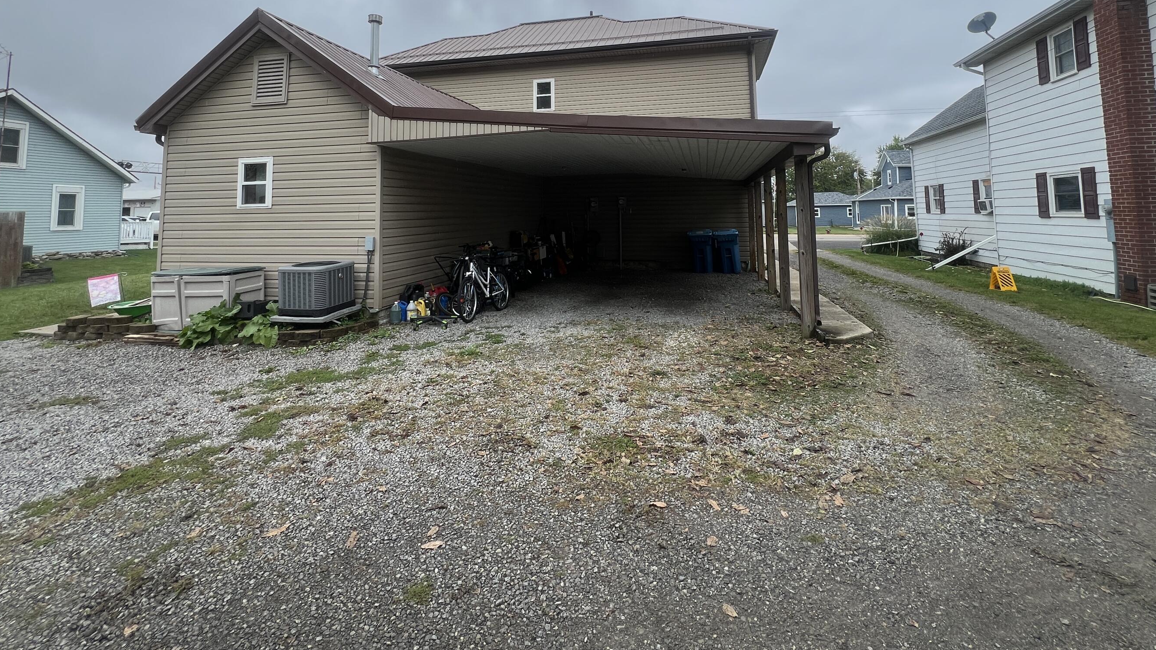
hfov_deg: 99.4
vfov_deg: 63.7
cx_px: 586
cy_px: 174
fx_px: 490
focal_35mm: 16
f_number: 1.8
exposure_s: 1/322
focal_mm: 1.57
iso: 32
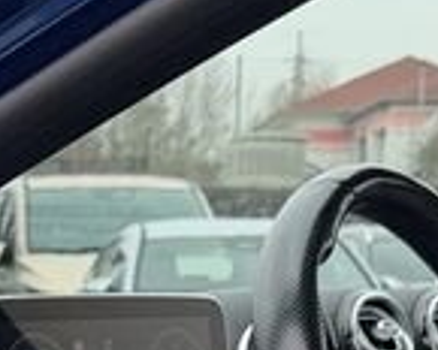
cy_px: 778
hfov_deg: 11.4
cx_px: -106
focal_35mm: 166
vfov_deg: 8.6
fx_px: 2152
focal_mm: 6.76
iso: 80
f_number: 1.78
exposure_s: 1/868
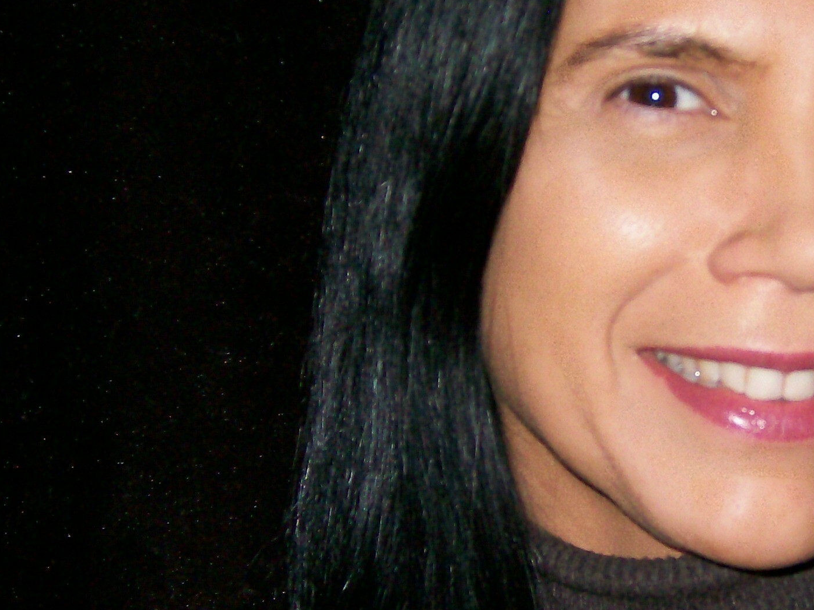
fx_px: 1811
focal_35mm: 77
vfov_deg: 19.1
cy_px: 315
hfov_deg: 24.7
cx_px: 717
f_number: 2.8
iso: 200
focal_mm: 5.8
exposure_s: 1/64
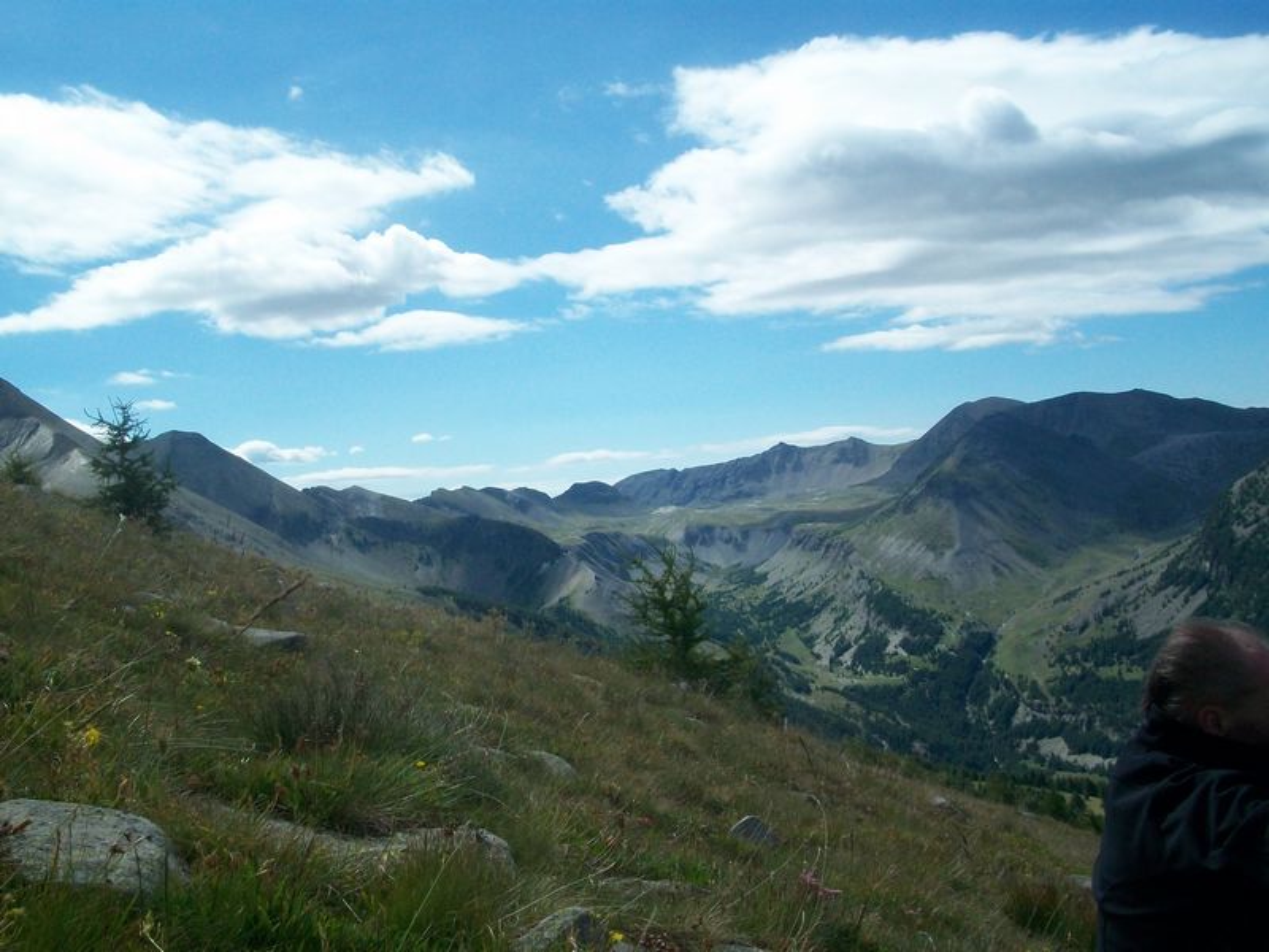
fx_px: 1540
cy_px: 476
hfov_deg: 44.8
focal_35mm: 42
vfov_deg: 34.3
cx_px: 634
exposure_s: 1/500
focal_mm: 7.1
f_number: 6.3
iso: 80
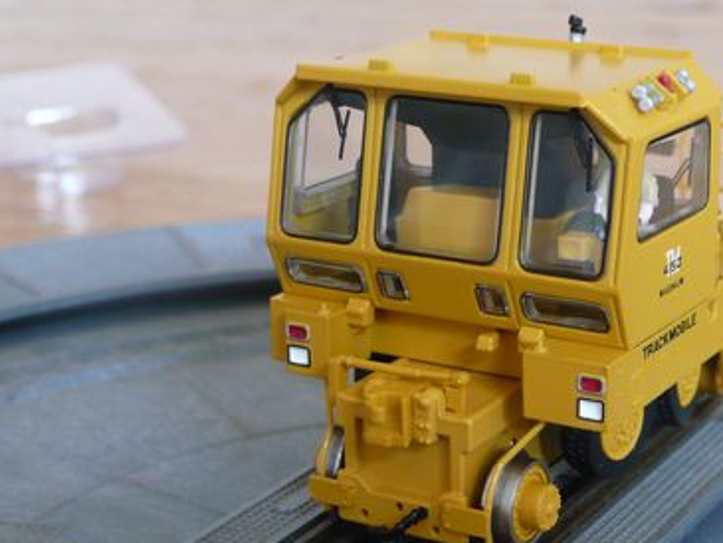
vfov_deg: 17.4
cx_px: 493
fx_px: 1776
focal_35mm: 85
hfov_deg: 22.9
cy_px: 328
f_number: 4.5
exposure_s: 1/20
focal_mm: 10.2
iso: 200
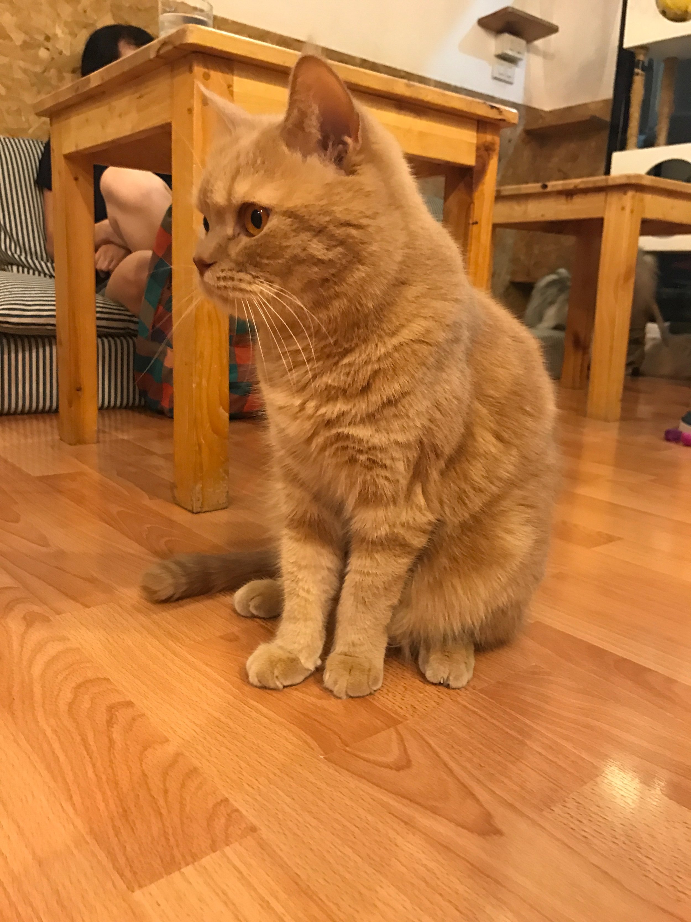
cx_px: 346
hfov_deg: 49.7
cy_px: 461
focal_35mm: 28
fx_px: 745
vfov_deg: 63.4
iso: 100
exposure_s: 1/11
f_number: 1.8
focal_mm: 3.99
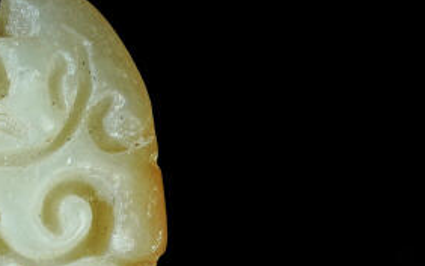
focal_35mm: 795
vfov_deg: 1.6
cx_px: 11
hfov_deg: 2.6
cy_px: 546
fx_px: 9205
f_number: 18
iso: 100
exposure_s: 1/160
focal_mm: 105
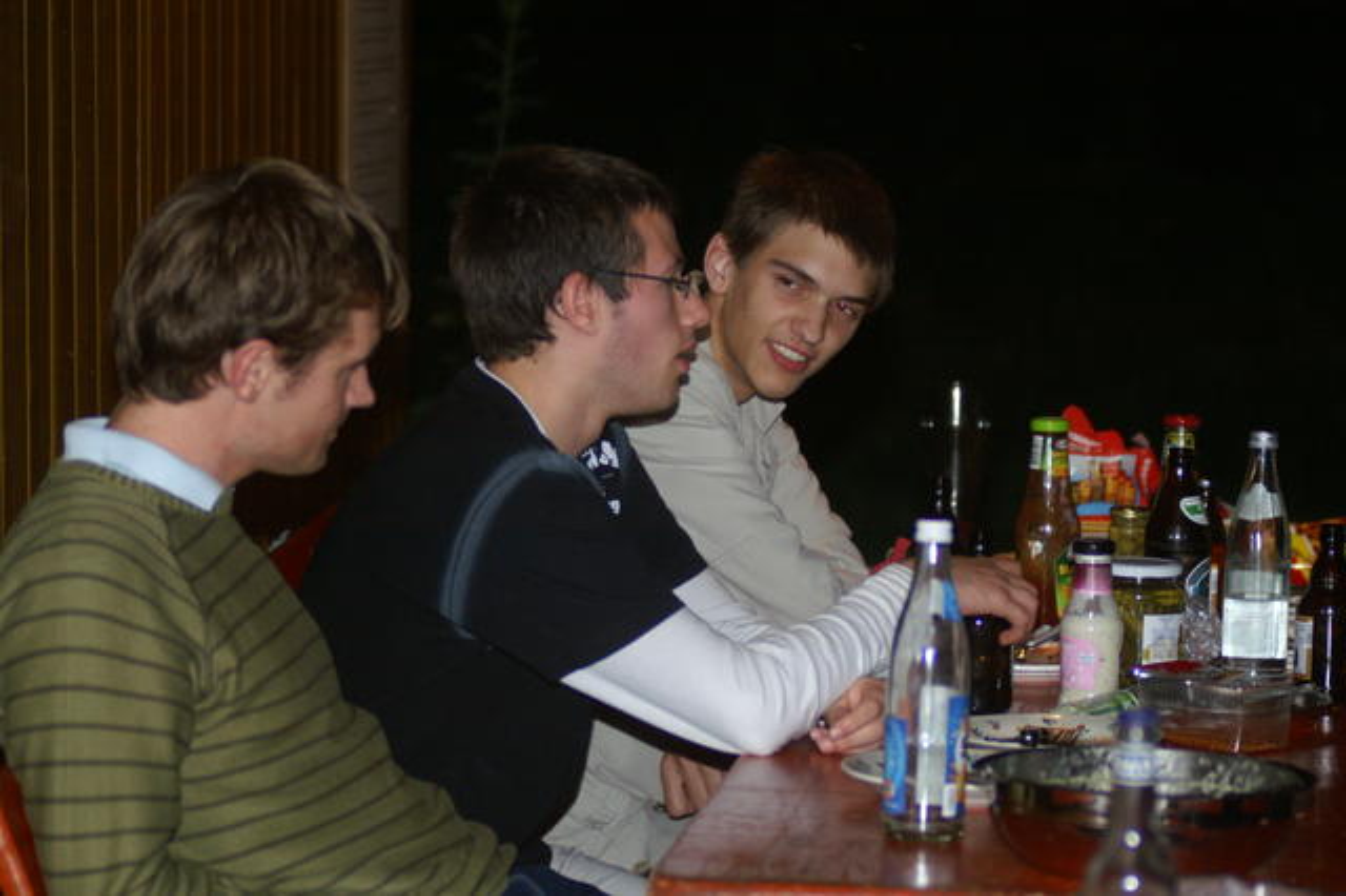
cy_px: 448
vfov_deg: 11.4
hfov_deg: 17.1
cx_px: 673
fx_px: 4484
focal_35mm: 120
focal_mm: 80
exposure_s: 1/60
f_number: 2.8
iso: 400
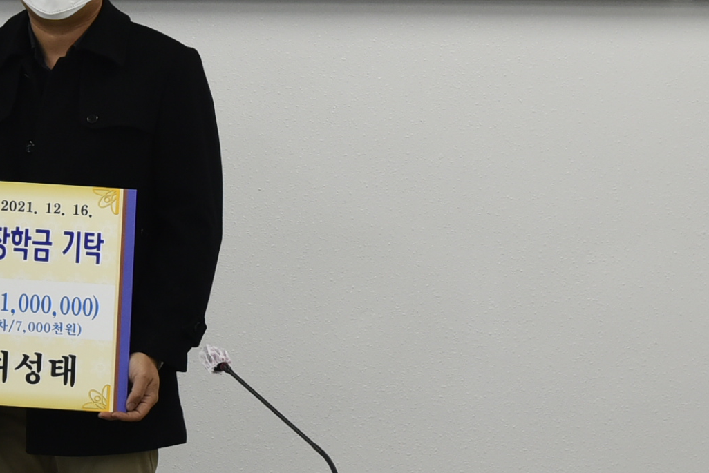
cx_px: 26
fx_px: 3251
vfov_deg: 8.3
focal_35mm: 165
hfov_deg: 12.3
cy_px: 26
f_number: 5.6
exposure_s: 1/125
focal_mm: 46
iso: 800
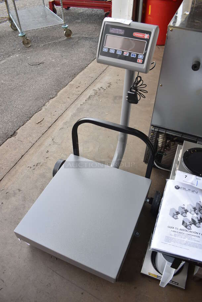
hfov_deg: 48.0
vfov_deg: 67.3
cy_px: 151
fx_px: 227
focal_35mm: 27
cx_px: 101
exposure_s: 1/125
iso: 400
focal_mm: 18
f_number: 5.6
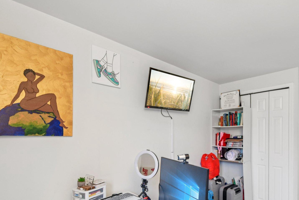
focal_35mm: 20
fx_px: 166
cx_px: 184
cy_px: 136
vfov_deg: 60.2
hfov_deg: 82.6
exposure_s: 1/3.33
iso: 400
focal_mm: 14
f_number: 8
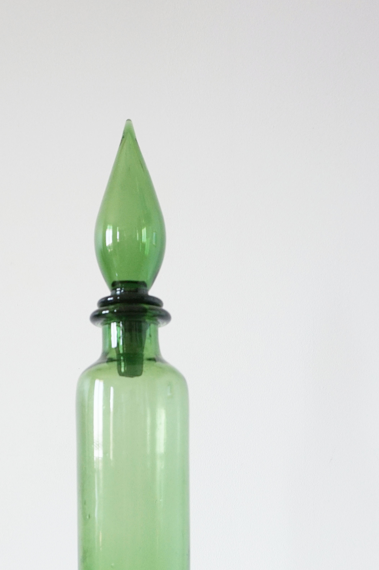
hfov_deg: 30.3
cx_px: 136
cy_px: 480
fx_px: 696
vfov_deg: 41.9
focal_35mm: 44
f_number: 4
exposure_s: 1/160
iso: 500
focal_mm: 16
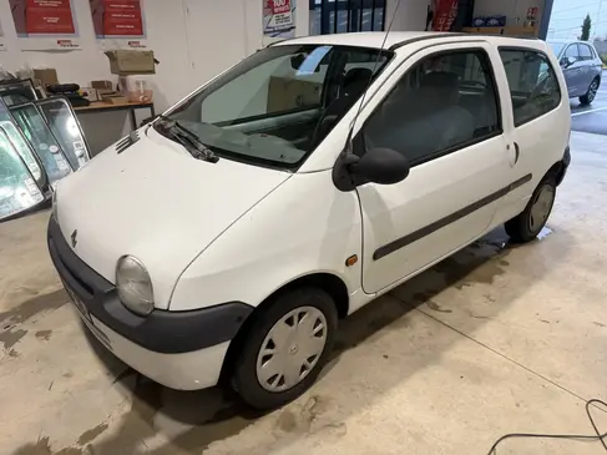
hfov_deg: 71.6
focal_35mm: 24
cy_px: 228
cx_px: 304
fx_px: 421
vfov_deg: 56.8
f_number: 1.78
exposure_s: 1/130
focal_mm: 6.76
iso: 50
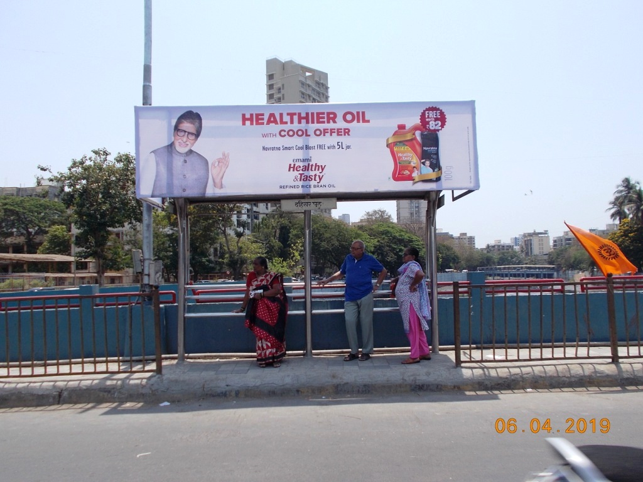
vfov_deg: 46.8
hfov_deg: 60.0
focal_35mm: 30
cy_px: 241
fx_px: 557
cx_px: 322
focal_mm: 5.3
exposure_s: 1/125
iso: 80
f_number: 8.6
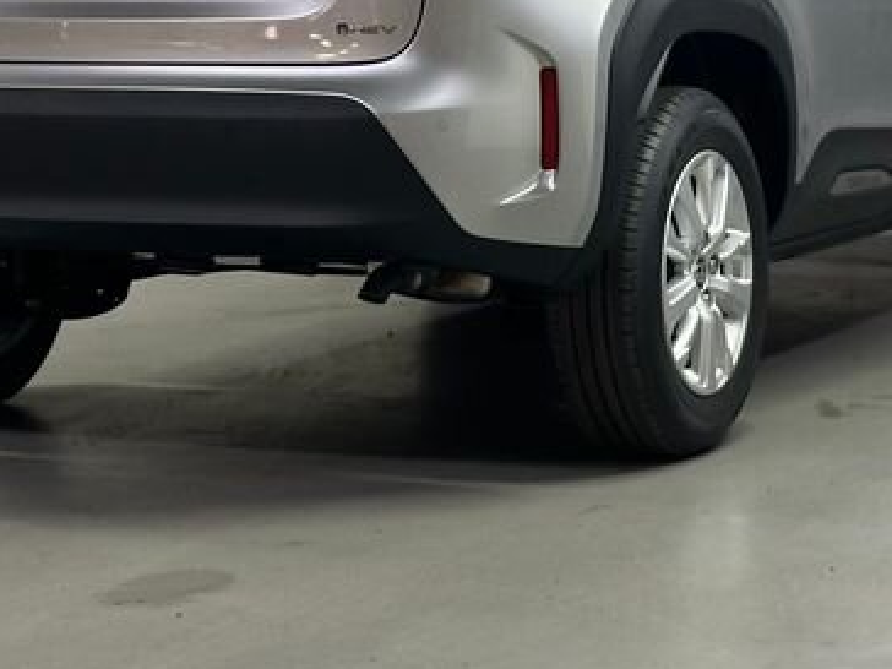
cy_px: 132
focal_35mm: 135
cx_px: 421
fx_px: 3479
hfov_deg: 14.6
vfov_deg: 10.9
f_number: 1.78
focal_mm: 6.86
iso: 200
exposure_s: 1/33
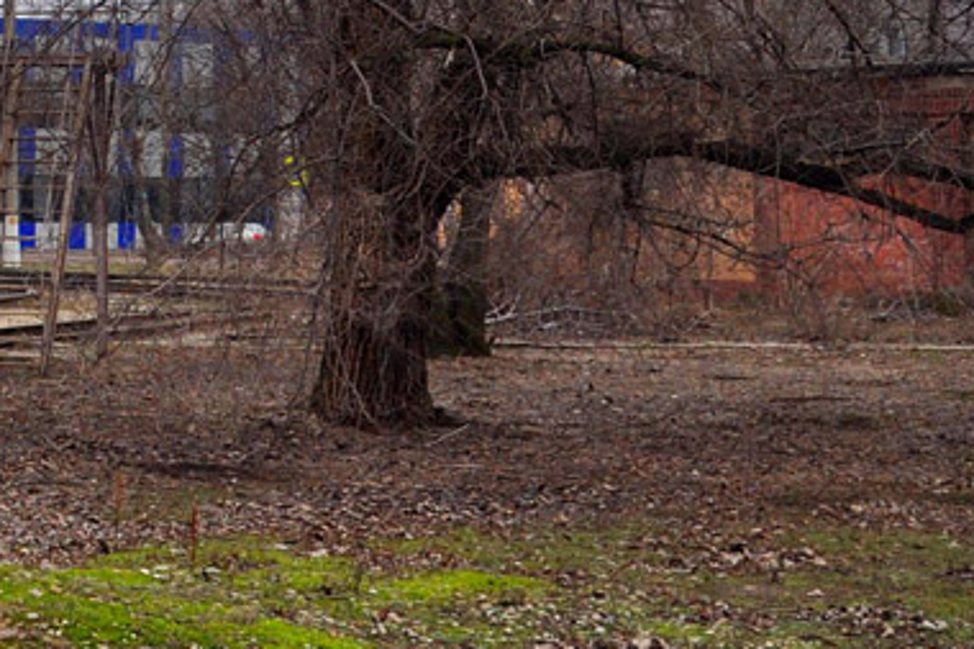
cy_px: -113
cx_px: -449
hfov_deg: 16.6
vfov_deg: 11.9
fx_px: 3056
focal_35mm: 113
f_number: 5
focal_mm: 22
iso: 400
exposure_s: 1/200
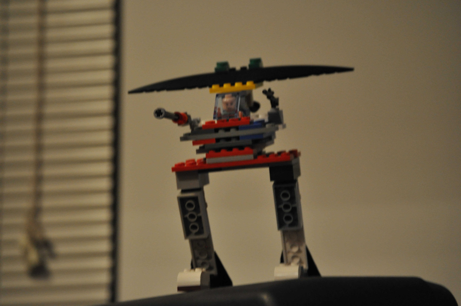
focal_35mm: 82
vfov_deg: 16.5
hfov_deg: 24.6
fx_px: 1055
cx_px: 230
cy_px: 153
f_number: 4
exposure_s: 1/30
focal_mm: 55
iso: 1400
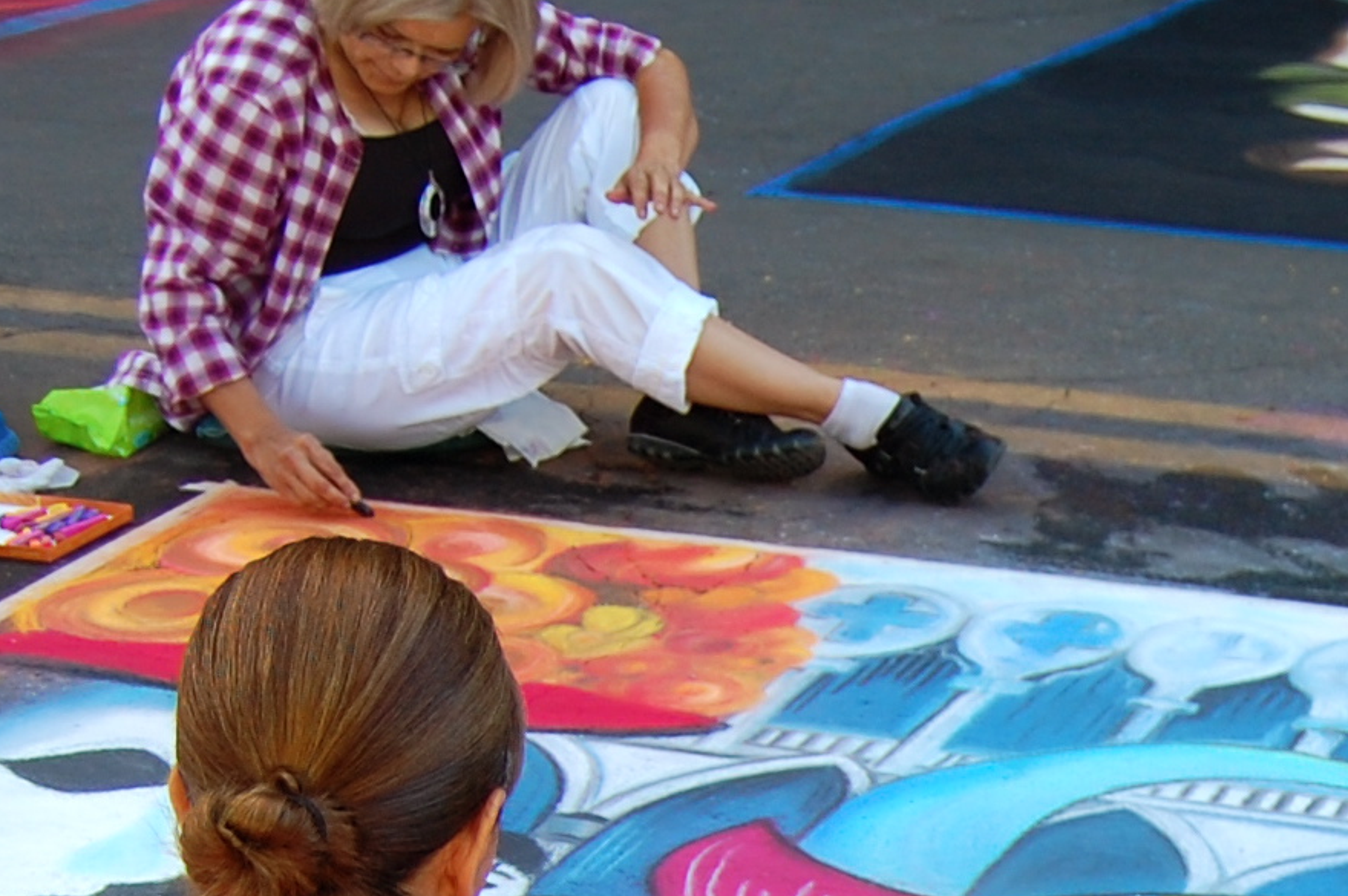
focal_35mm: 99
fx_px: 3703
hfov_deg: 19.8
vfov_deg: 13.1
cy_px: 1301
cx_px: 1476
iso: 200
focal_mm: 20
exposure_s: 1/50
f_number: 3.8
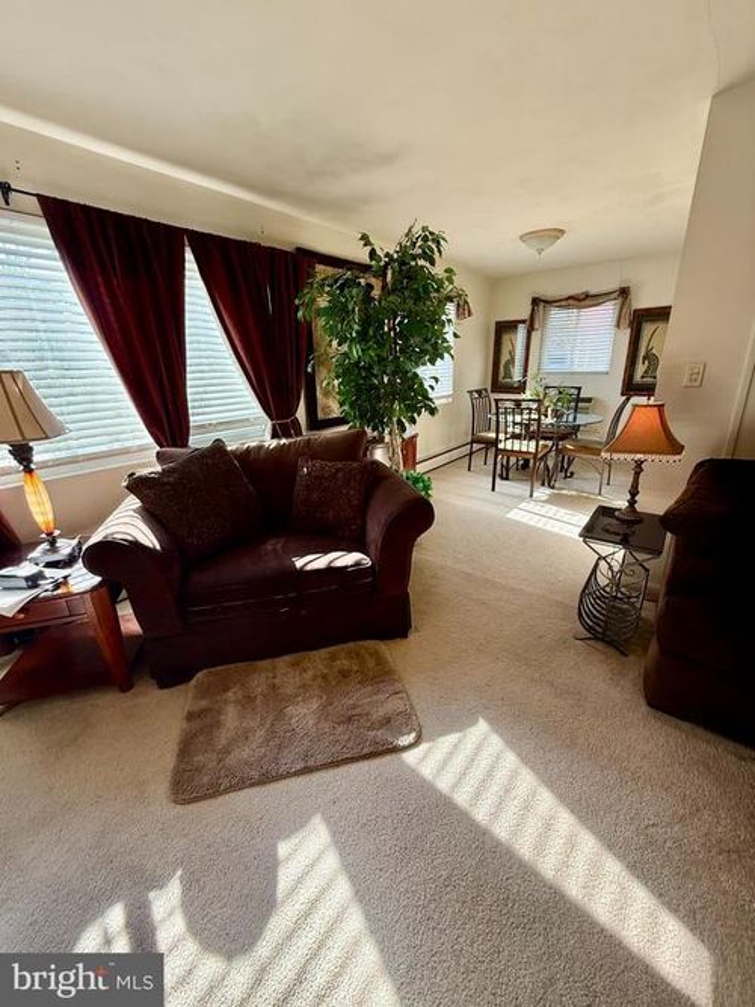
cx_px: 378
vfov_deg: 102.1
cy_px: 504
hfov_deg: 85.7
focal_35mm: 14
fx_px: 407
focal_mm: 2.22
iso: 125
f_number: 2.2
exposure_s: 1/99
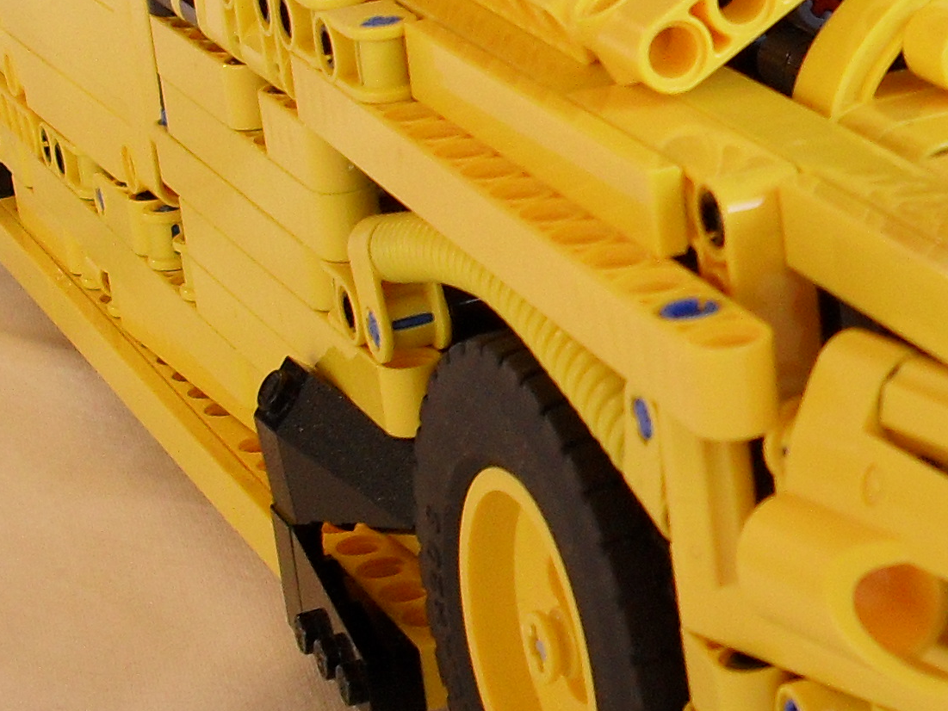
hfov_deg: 16.0
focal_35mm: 116
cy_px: 341
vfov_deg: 12.8
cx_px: 1250
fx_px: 3177
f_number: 3.2
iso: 100
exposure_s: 1/45
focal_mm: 6.3
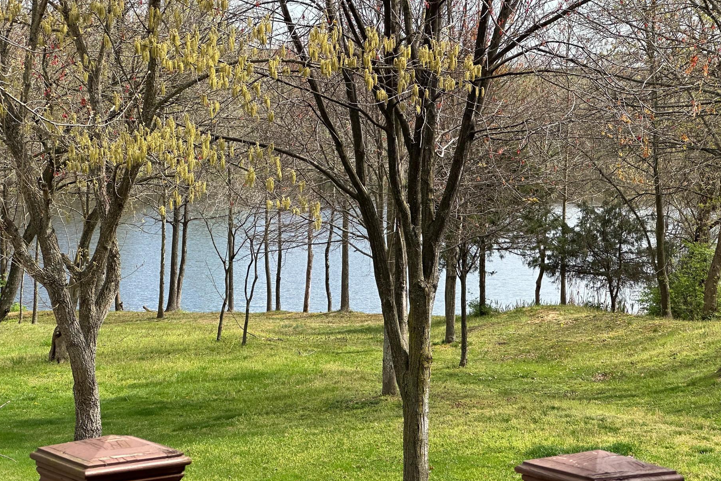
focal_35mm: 90
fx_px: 1803
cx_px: 395
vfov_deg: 15.2
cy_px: 238
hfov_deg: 22.6
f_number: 2.8
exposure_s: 1/99
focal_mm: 9
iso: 80
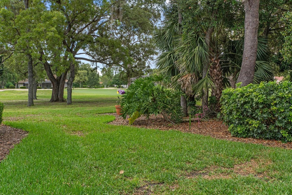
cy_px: 89
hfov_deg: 59.3
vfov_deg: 41.6
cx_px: 159
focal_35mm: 32
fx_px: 256
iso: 100
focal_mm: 19
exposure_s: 1/100
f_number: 8
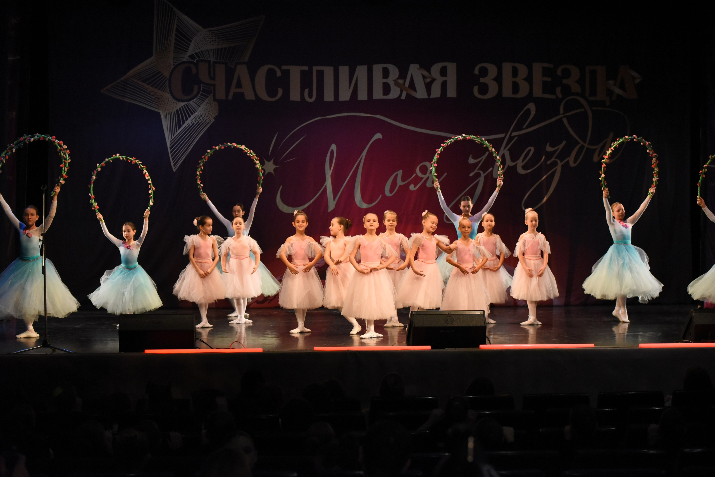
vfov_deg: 19.5
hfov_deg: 28.8
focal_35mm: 70
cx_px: 358
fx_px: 1391
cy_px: 238
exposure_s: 1/640
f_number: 3.5
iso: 5000
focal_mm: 70
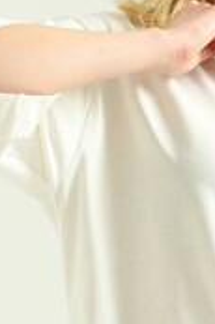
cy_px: 296
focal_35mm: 304
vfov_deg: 6.8
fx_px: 2729
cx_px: 267
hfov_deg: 4.5
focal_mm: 70
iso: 125
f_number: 5.6
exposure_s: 1/160
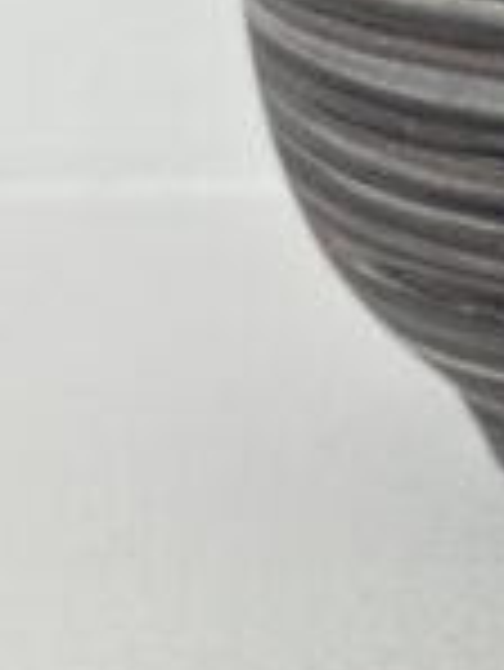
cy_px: 54
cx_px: 666
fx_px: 2501
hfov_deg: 11.2
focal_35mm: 129
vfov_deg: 15.1
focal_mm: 6.86
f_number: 1.78
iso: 80
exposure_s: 1/123
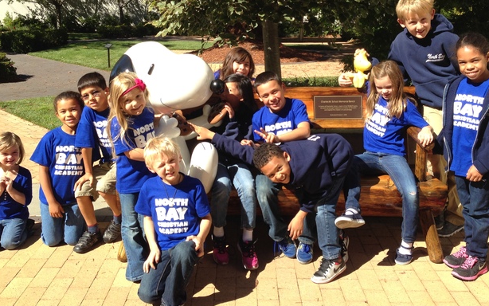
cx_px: 240
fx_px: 547
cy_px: 97
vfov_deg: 31.0
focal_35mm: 41
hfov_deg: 48.2
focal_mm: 4.12
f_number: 2.4
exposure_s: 1/809
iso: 50
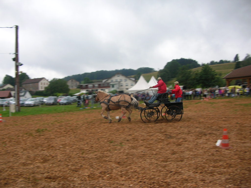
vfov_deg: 40.7
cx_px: 126
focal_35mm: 35
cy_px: 94
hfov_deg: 52.6
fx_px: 254
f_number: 2.8
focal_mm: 5.8
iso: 50
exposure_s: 1/62.4
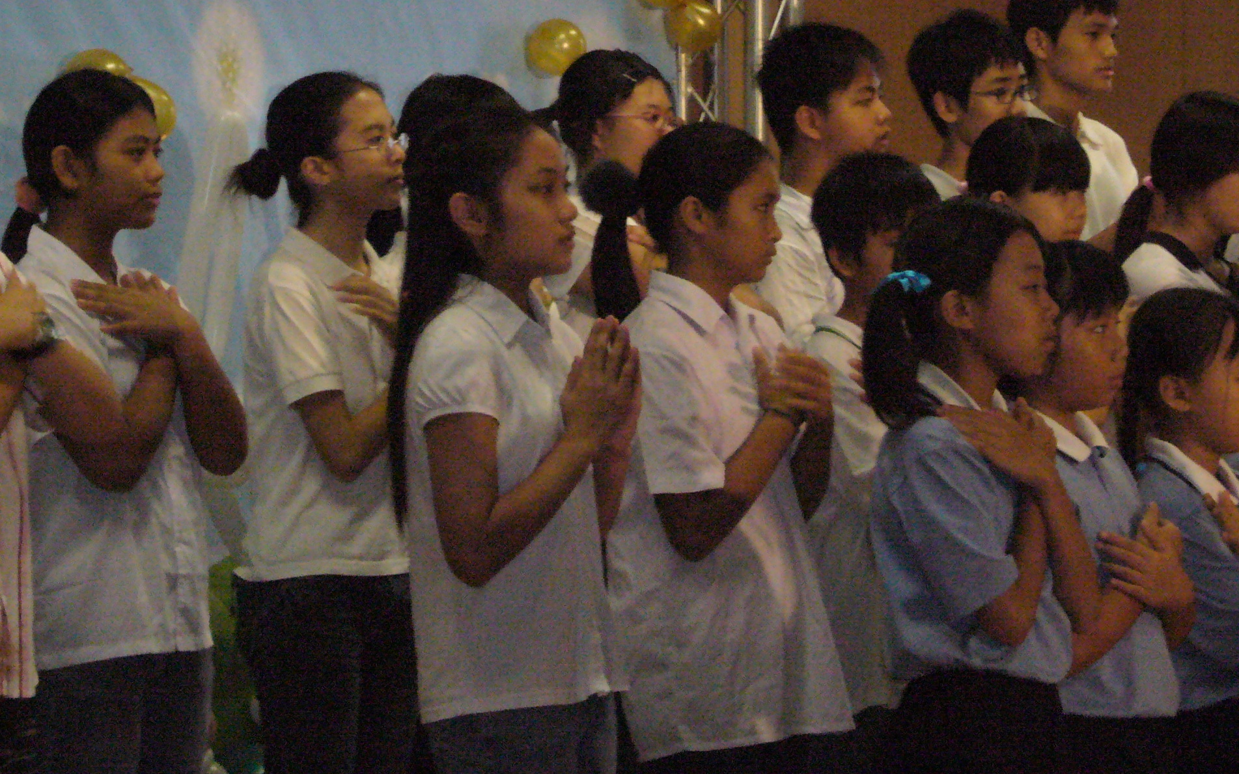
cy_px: 100
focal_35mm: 160
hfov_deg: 13.1
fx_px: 5402
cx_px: 708
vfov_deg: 8.2
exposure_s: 1/30
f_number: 5.6
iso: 400
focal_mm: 16.8
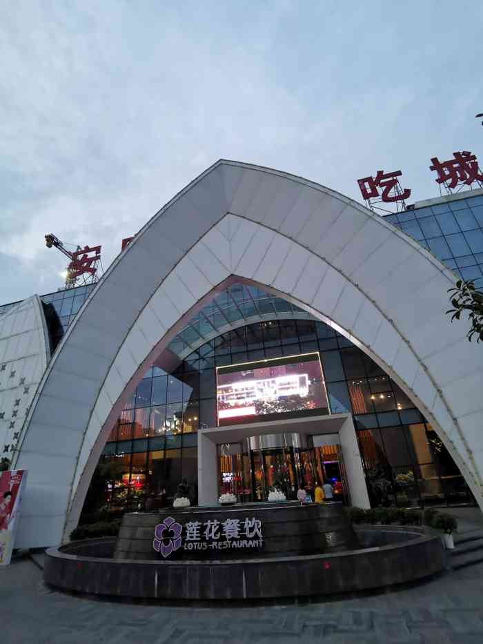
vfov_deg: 91.0
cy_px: 322
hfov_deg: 74.7
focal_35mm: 17
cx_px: 242
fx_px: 316
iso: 400
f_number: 2.2
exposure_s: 1/50
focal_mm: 2.26
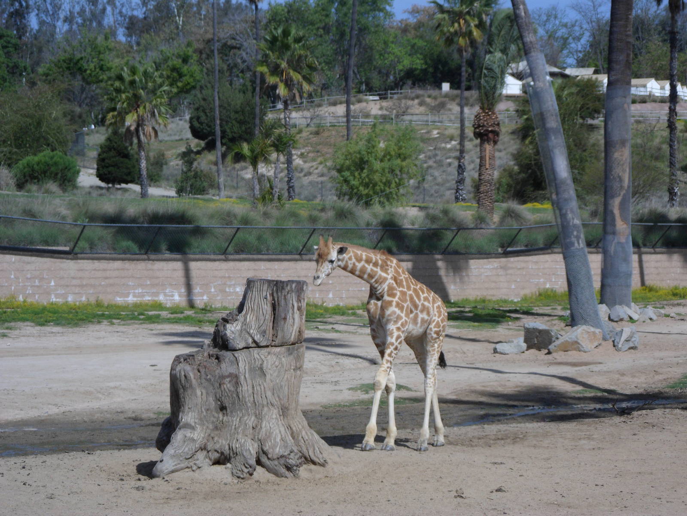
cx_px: 344
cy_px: 258
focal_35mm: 105
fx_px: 2084
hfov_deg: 18.7
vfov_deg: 14.1
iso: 80
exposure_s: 1/750
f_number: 5.3
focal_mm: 17.7
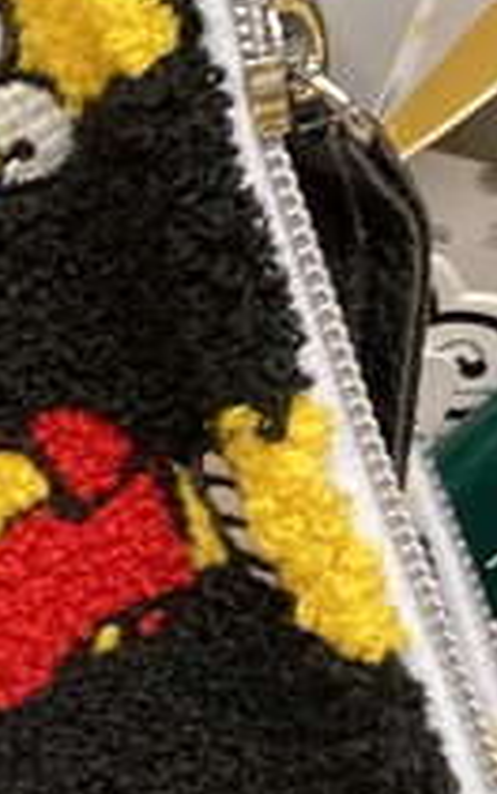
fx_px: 3075
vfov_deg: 14.5
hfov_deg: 8.2
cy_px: -26
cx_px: -843
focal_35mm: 142
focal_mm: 3.99
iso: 250
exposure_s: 1/50
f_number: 1.8
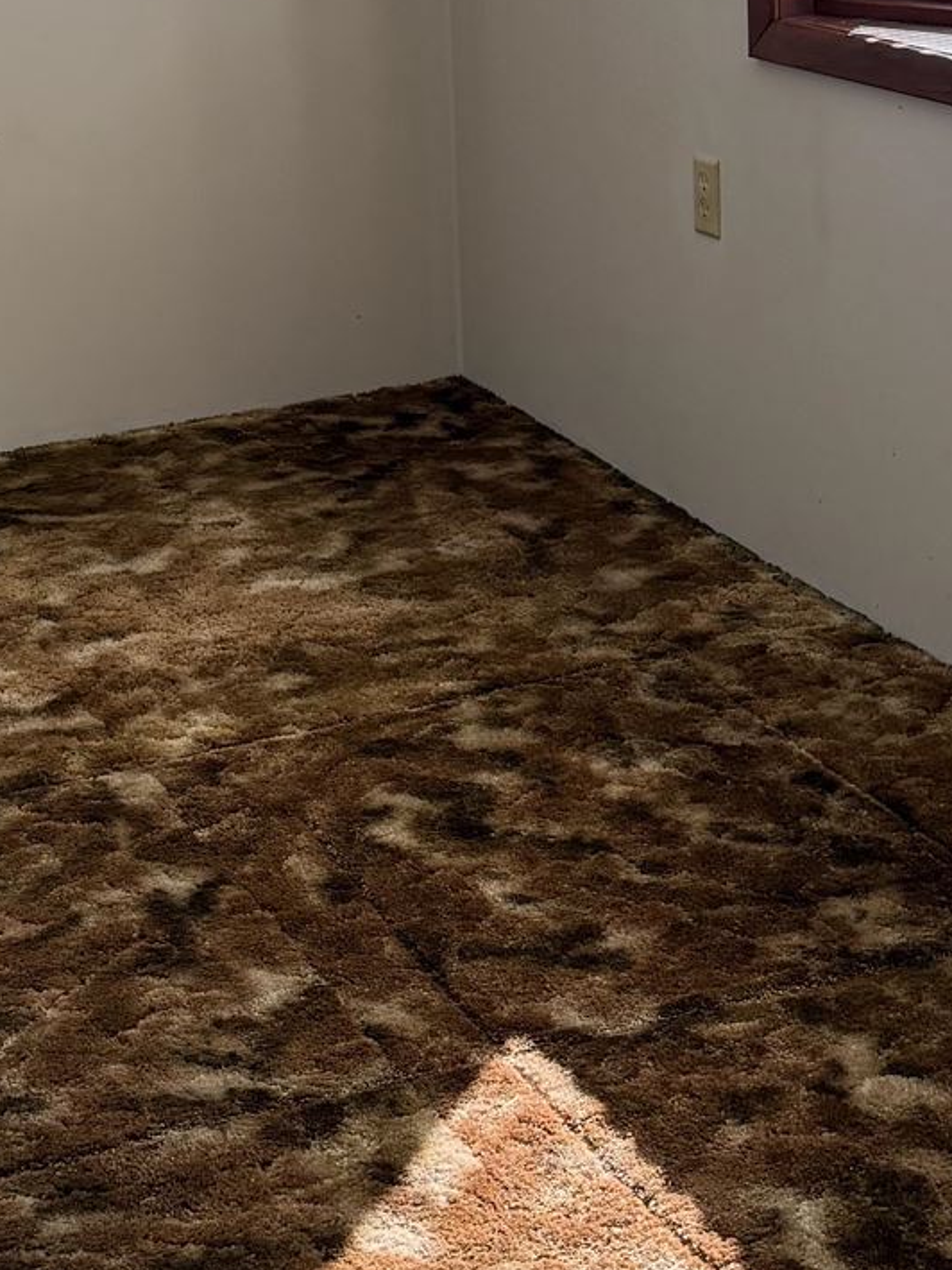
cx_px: 249
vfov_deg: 24.8
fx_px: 2859
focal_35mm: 78
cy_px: 374
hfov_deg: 18.8
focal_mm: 6.76
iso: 125
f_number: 1.78
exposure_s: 1/240
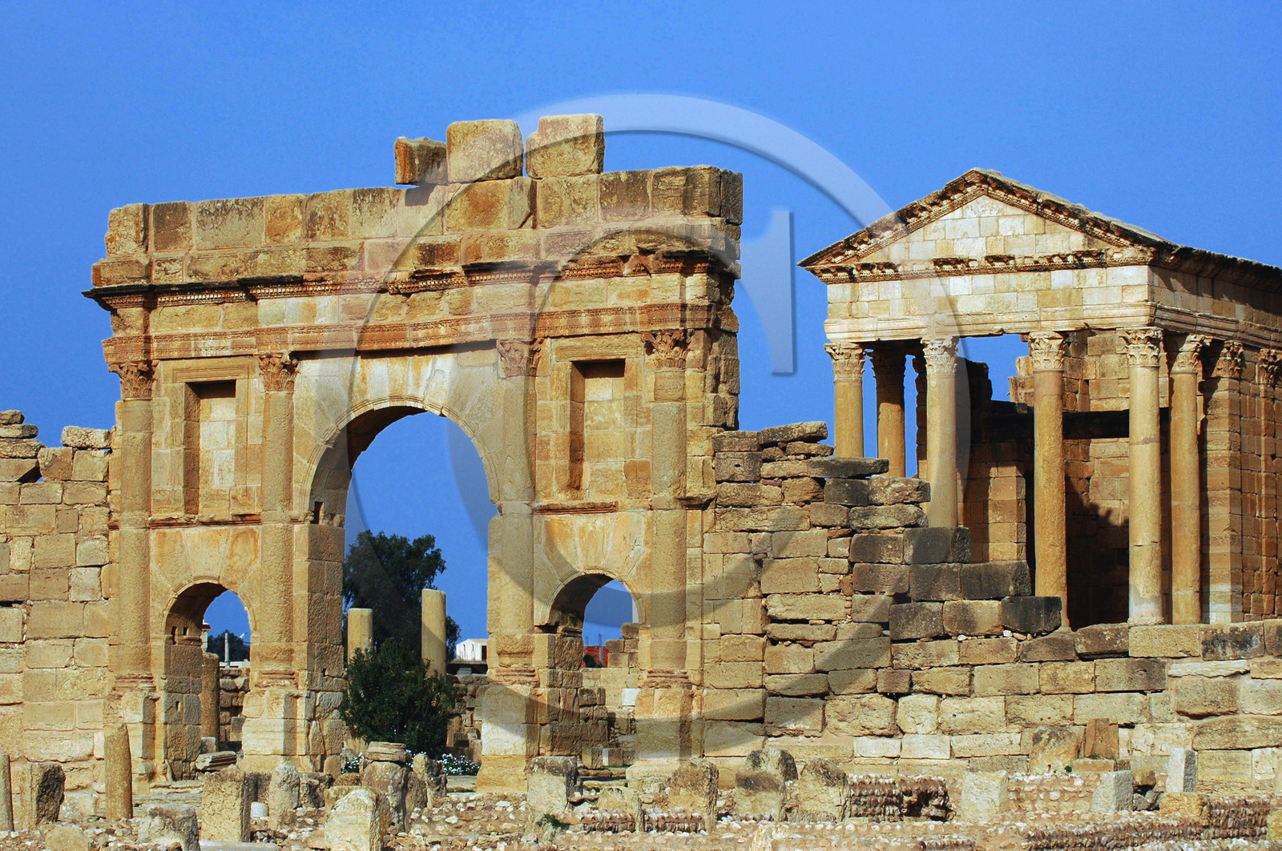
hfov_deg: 14.4
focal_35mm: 142
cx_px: 641
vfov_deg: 9.6
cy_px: 426
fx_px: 5069
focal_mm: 95
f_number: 8
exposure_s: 1/640
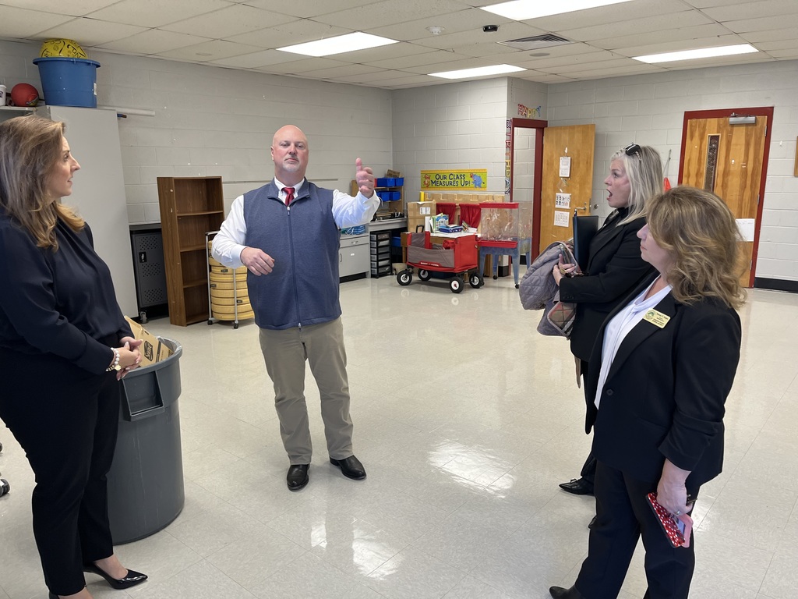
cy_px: 300
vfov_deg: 53.1
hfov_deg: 67.3
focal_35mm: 26
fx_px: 599
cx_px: 399
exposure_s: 1/101
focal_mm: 5.1
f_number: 1.6
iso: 125
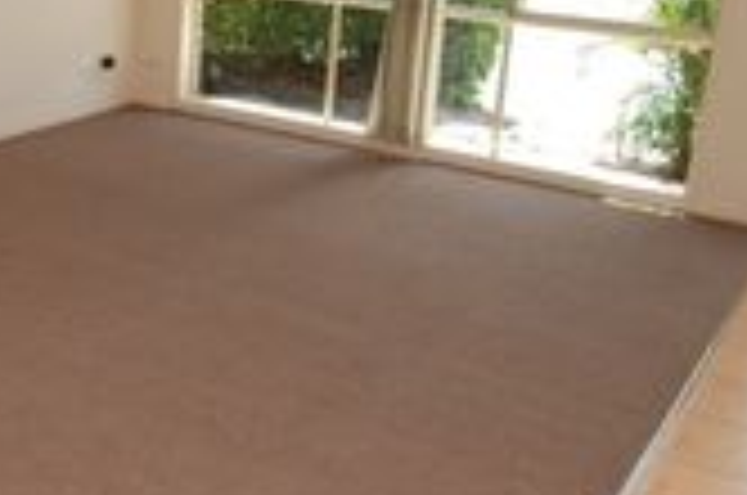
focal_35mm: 51
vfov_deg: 26.2
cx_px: 50
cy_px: 146
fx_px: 1056
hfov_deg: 36.1
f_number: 4.8
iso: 140
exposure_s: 1/125
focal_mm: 12
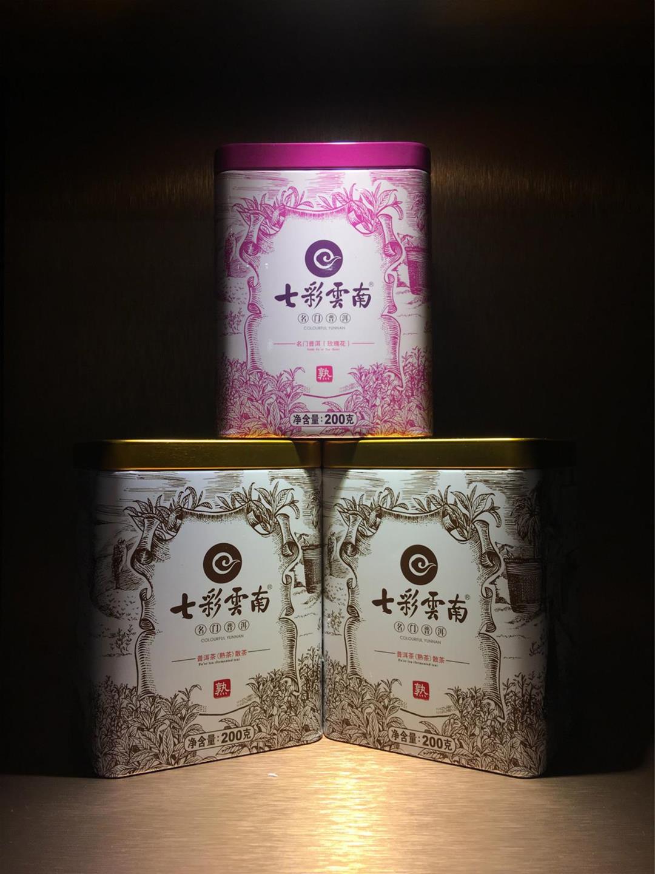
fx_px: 732
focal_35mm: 29
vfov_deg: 61.7
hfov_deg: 48.2
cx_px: 328
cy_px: 437
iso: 40
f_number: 2.2
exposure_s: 1/100
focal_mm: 4.15
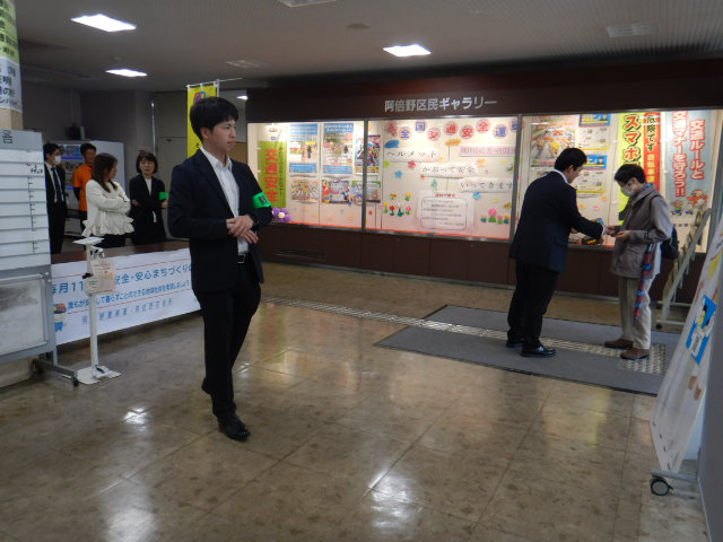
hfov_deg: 67.3
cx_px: 362
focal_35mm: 26
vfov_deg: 53.1
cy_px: 271
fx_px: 543
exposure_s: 1/60
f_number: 2.8
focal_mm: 4.7
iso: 125
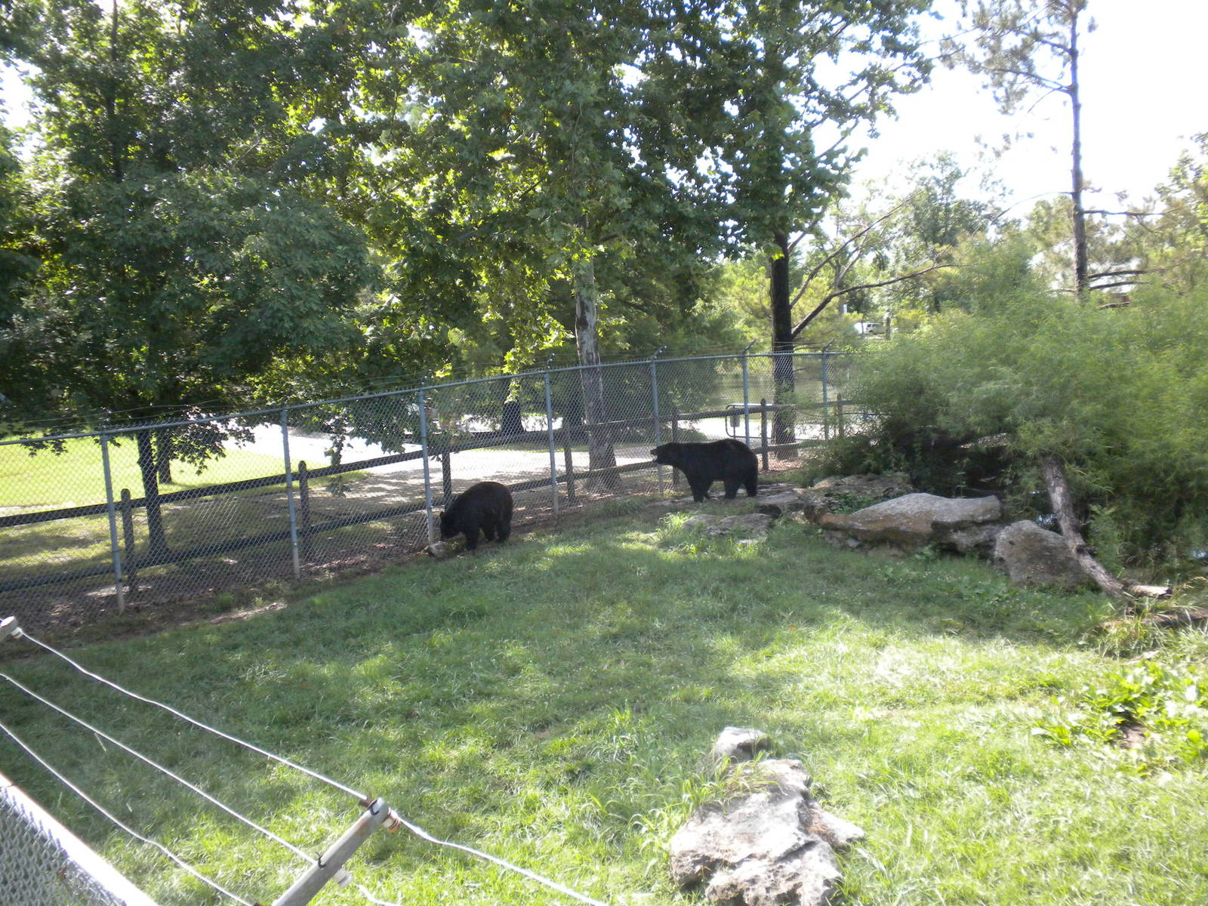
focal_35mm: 37
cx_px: 604
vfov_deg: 38.7
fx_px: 1291
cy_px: 453
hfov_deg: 50.1
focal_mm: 6.6
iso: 258
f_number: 3.5
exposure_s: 1/433
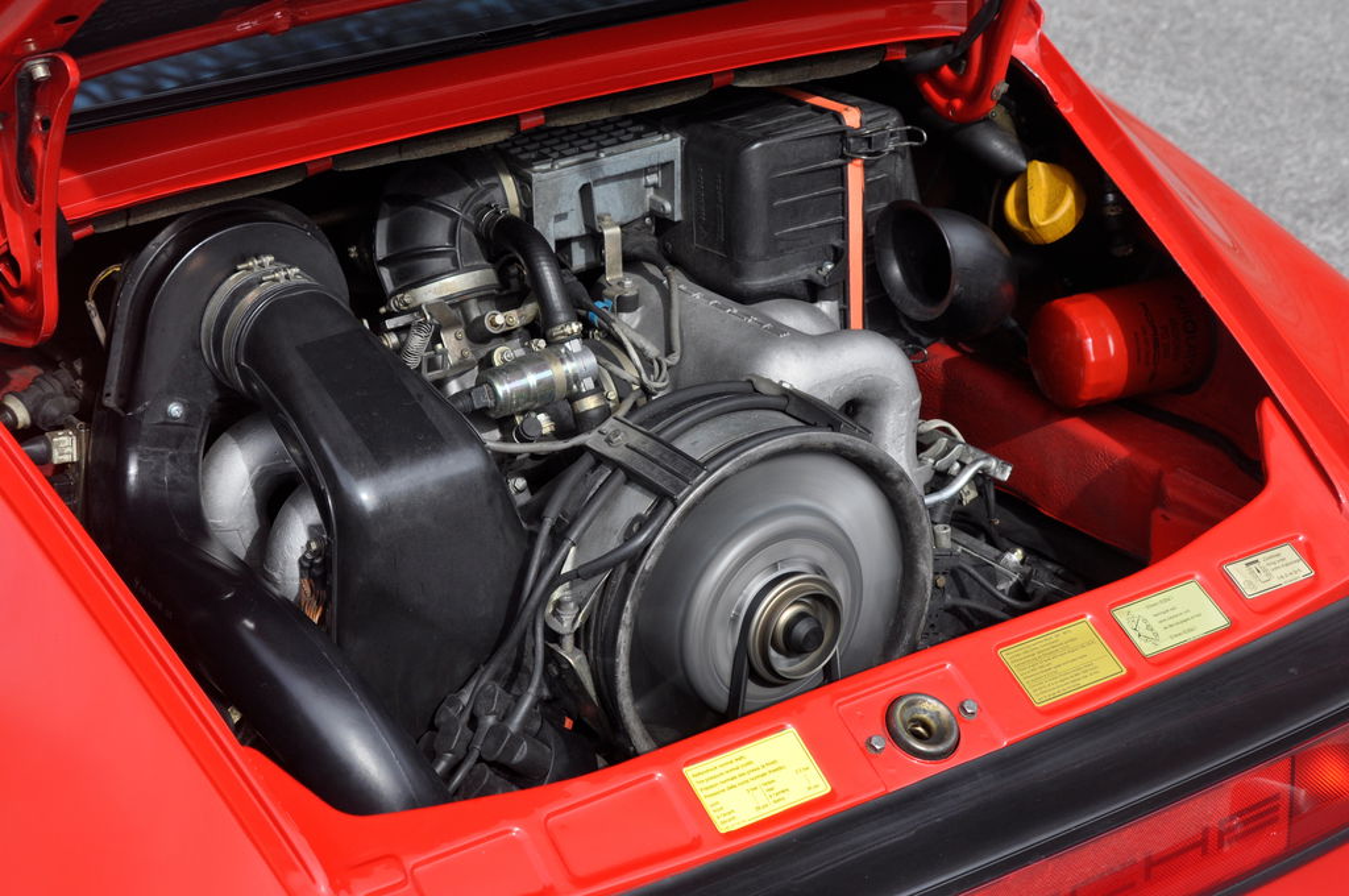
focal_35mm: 72
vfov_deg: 18.9
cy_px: 448
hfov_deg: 28.1
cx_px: 674
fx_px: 2695
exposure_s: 1/250
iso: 500
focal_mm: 48
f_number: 8
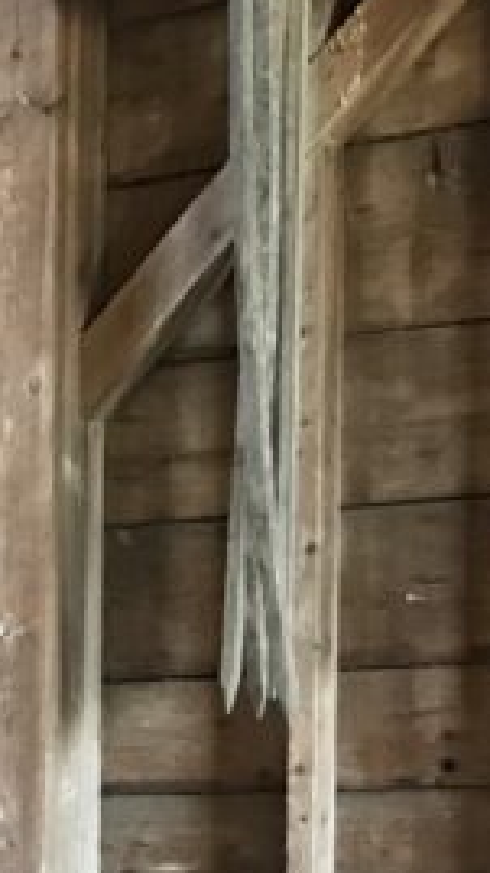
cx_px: -733
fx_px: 2684
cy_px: 1051
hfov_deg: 9.2
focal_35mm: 116
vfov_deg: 17.6
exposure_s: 1/8
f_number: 1.8
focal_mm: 3.99
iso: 100
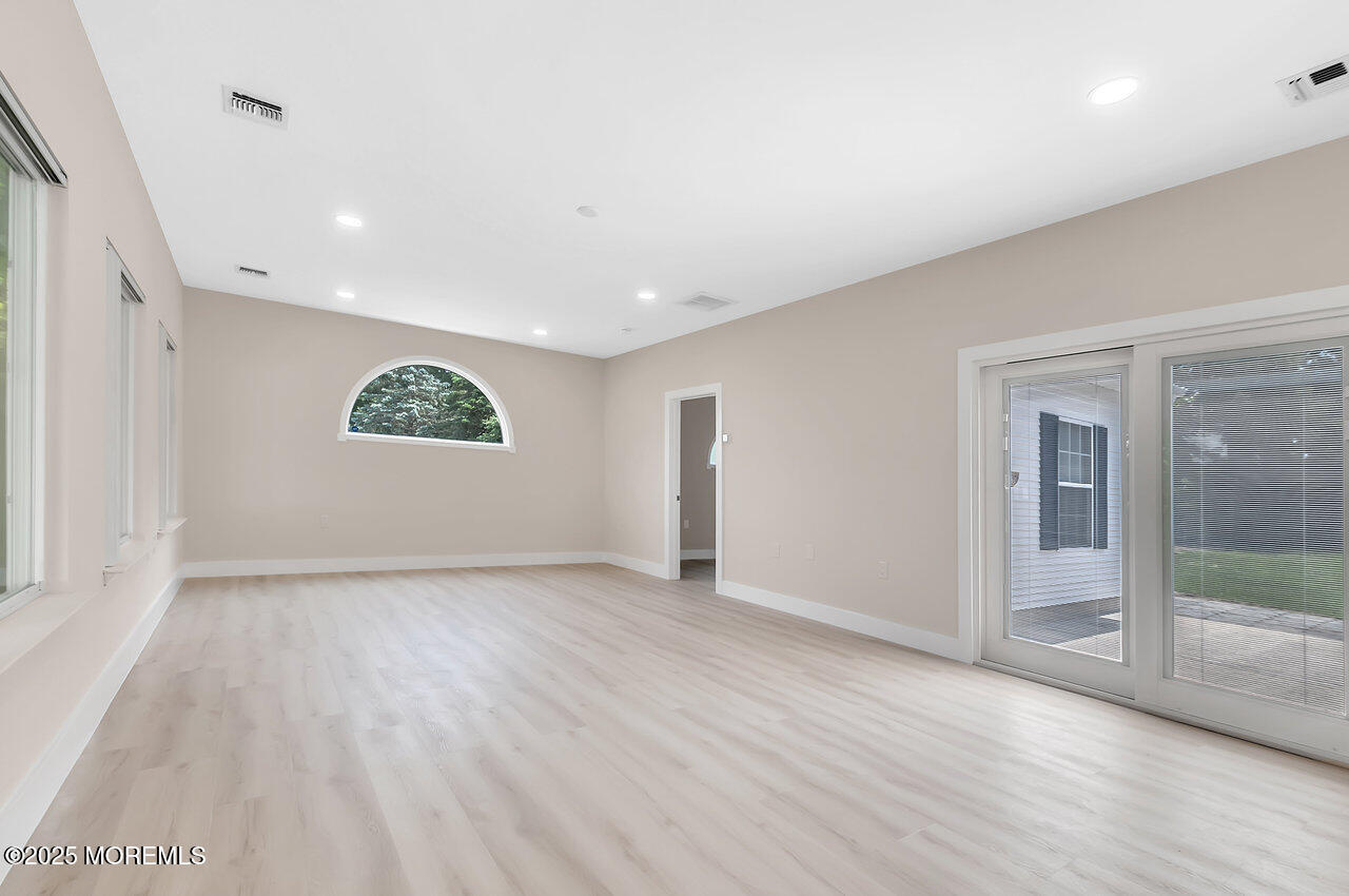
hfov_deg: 100.5
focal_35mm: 15
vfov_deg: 77.2
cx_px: 674
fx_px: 561
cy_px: 448
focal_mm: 10
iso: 200
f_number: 9
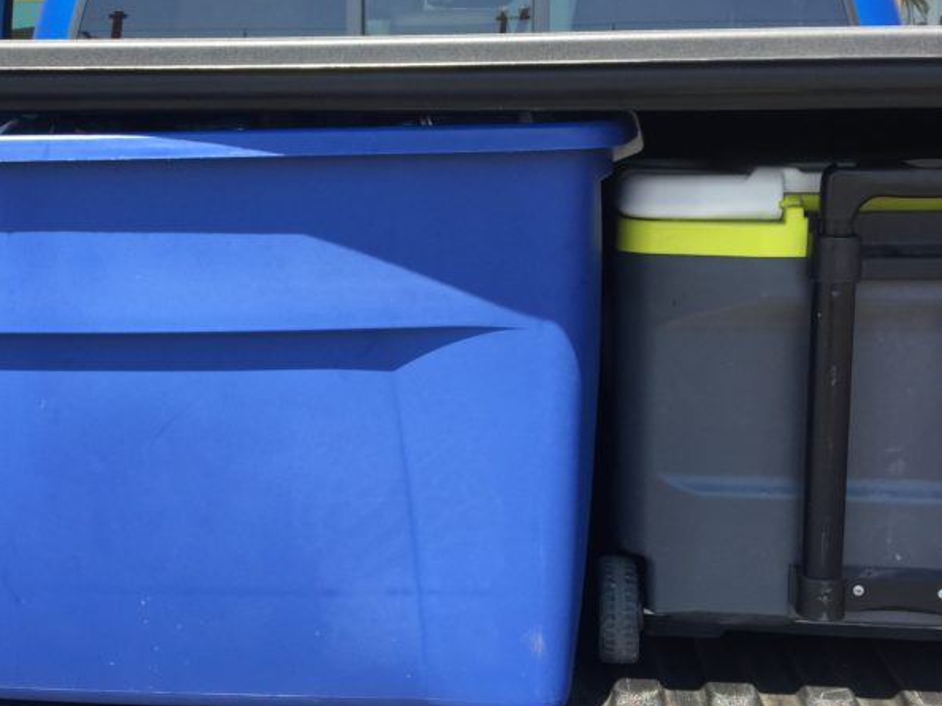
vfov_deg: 29.1
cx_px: 327
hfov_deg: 37.8
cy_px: 347
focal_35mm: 50
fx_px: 1360
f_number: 2.2
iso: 32
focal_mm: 4.15
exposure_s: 1/403
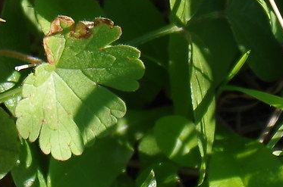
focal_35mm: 676
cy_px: -286
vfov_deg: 2.0
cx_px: -46
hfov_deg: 3.1
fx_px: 5303
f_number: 5.6
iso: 100
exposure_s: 1/250
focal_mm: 70
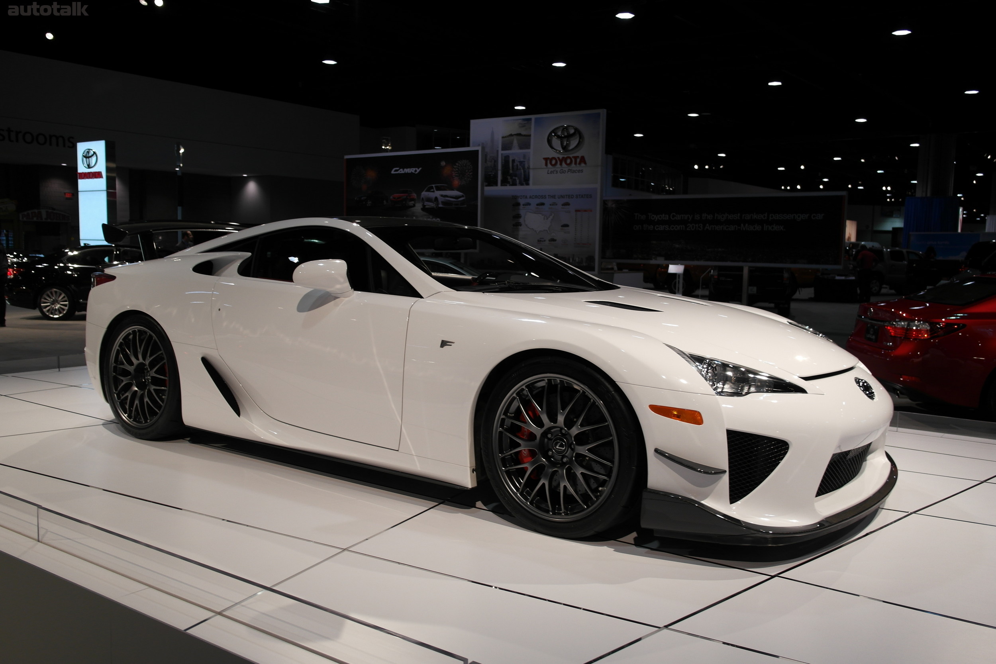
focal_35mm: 30
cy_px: 332
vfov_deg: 43.6
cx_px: 498
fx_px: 830
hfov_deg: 61.9
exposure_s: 1/80
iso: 100
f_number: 3.5
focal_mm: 20
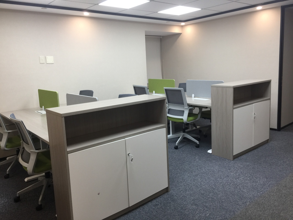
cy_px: 110
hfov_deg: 61.7
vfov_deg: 48.2
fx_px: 245
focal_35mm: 29
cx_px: 146
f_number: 2.2
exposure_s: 1/33
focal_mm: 4.15
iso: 32
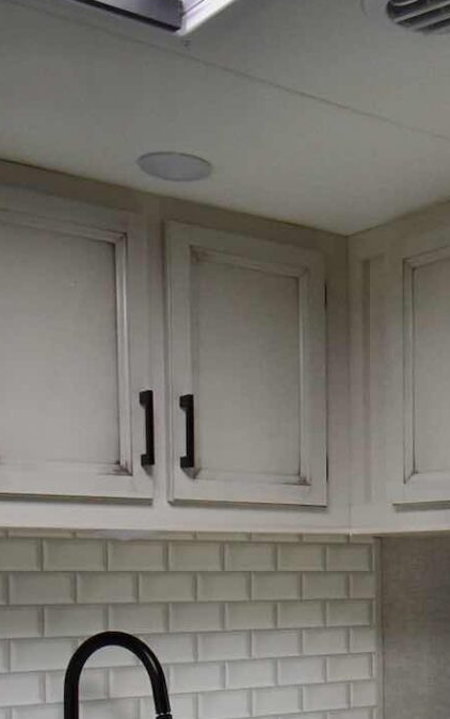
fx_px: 1138
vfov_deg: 33.6
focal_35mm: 58
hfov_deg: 21.5
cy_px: 622
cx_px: 463
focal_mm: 10
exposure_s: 1/60
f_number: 4.5
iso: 500
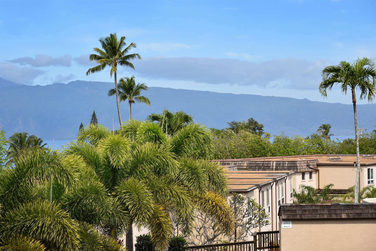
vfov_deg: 13.0
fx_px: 1097
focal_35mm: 105
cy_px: 126
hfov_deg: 19.5
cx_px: 188
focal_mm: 105
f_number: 10
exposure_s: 1/200
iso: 100
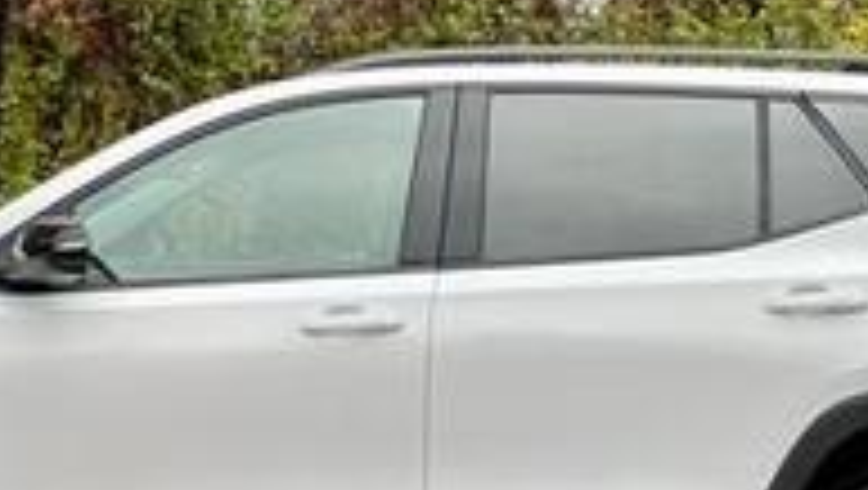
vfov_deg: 16.3
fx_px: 1705
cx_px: 369
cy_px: 346
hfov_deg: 28.5
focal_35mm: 74
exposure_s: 1/804
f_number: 1.6
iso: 50
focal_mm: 5.1
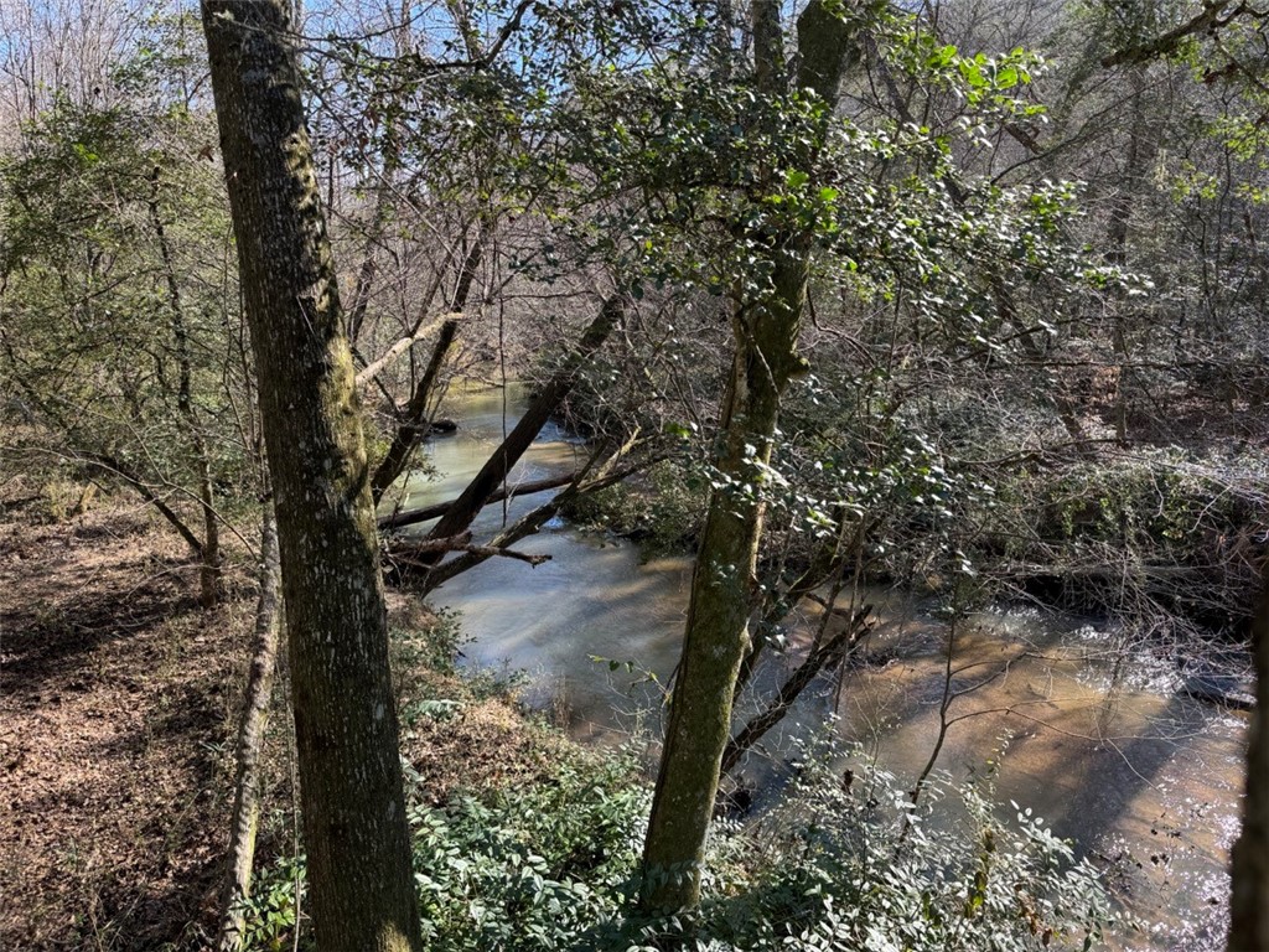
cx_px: 634
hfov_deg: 71.6
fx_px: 880
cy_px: 476
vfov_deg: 56.8
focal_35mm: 24
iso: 80
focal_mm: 6.86
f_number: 1.78
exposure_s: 1/464
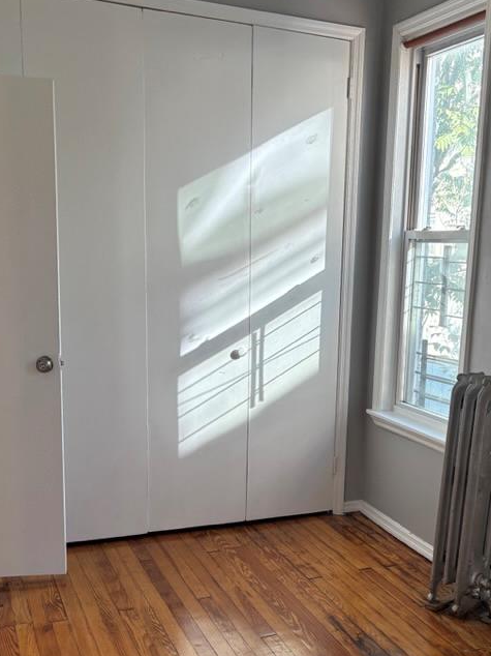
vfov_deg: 44.5
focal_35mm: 42
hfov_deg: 34.0
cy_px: 400
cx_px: 326
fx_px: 795
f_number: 1.6
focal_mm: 5.96
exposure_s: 1/136
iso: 125
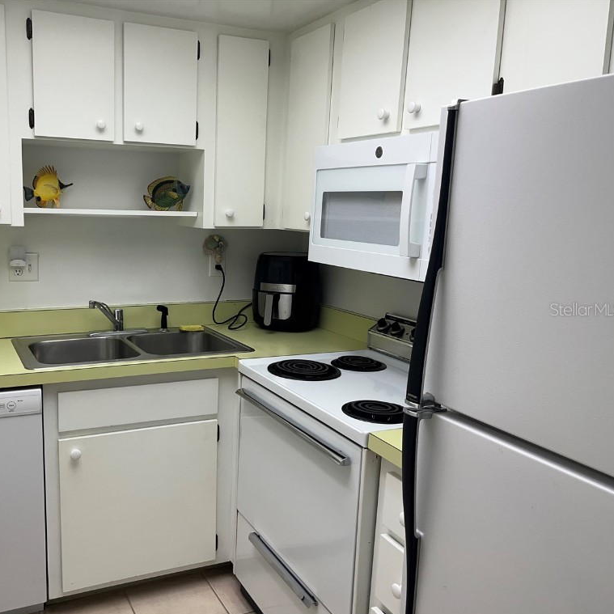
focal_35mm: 31
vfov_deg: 52.5
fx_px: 622
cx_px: 212
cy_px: 309
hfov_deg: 51.7
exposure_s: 1/120
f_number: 1.6
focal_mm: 5.1
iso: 40
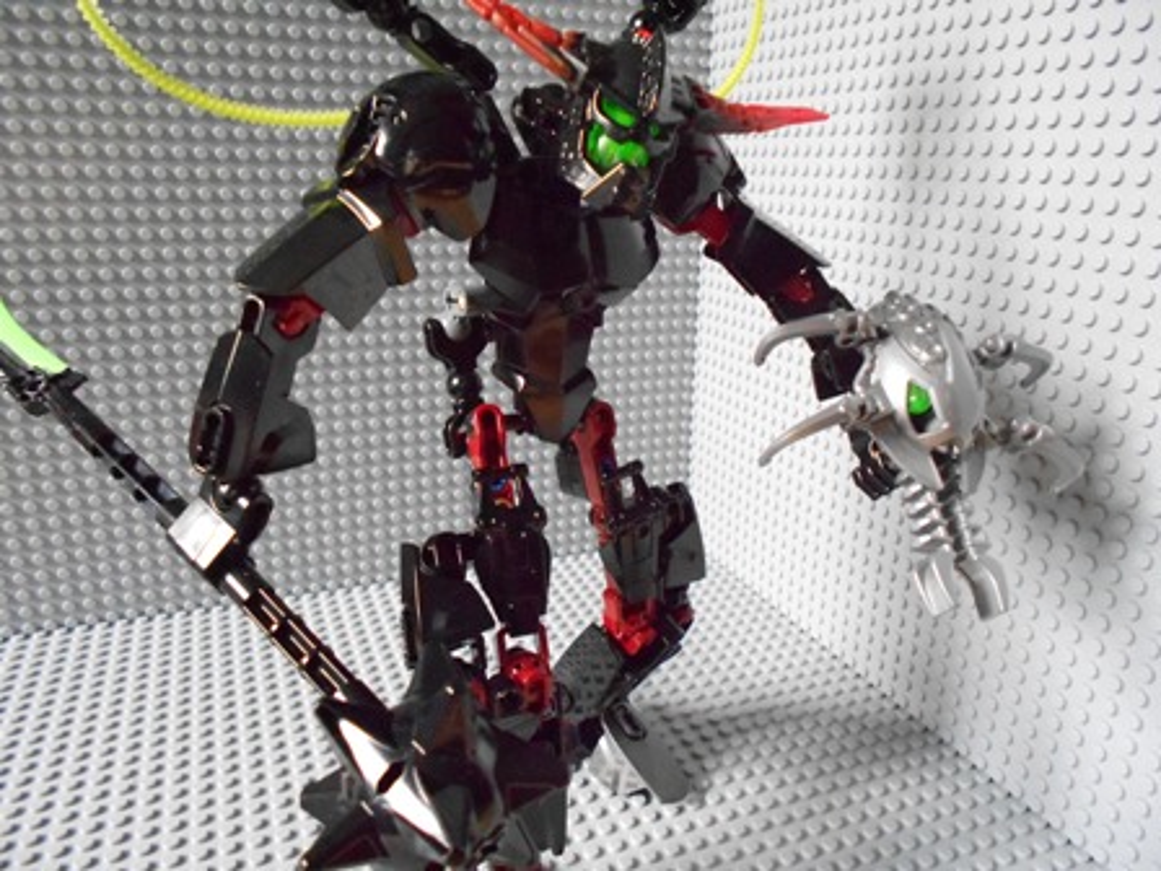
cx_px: 580
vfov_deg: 53.1
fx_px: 872
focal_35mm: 26
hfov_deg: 67.3
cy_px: 436
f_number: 3.2
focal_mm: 4.6
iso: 800
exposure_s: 1/160
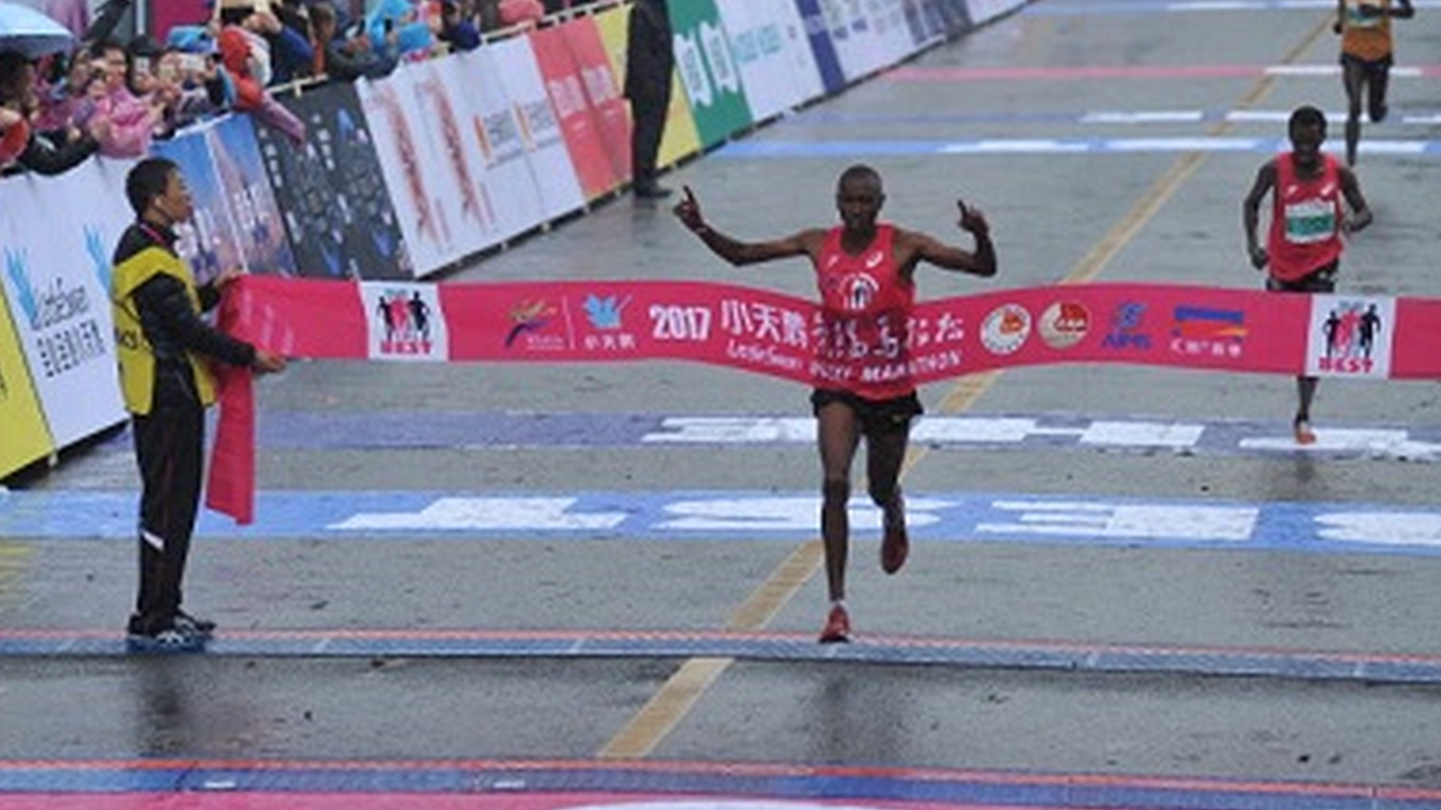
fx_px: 8175
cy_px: 420
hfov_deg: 10.1
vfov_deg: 5.7
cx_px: 650
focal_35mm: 214
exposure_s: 1/1000
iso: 800
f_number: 3.5
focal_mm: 155
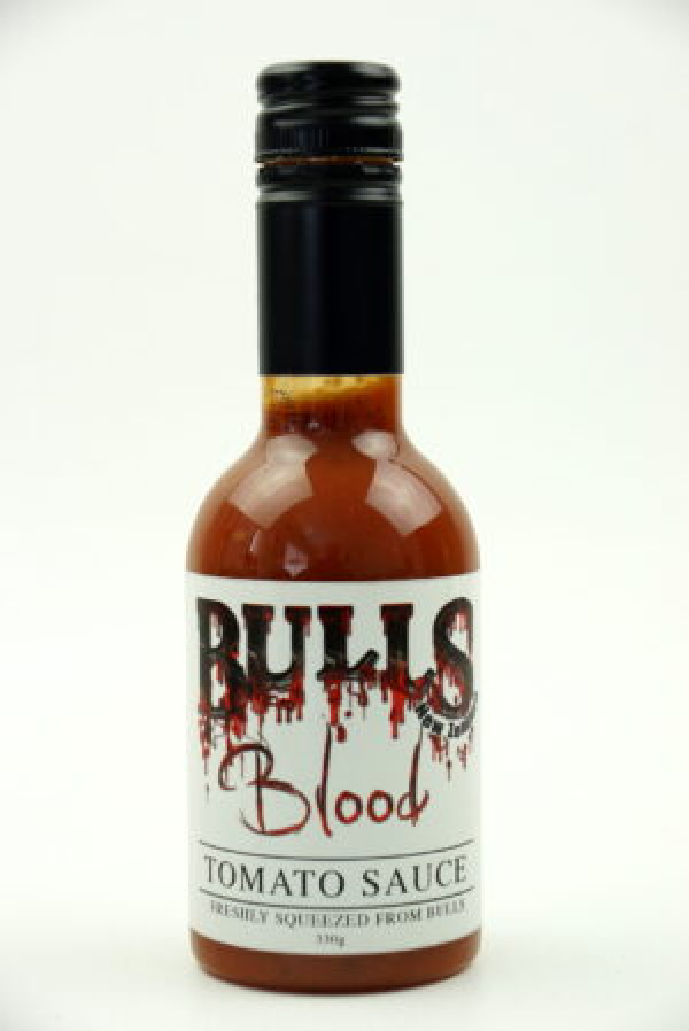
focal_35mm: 90
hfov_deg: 15.2
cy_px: 516
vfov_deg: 22.6
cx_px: 344
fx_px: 2580
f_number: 7.1
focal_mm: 60
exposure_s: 1/125
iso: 200
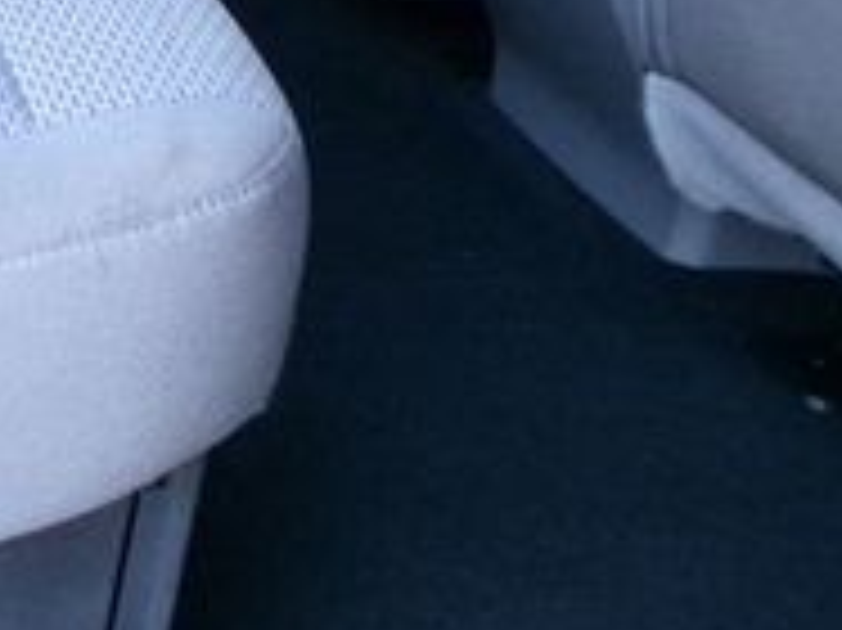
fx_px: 1993
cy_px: 36
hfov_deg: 21.3
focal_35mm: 82
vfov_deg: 17.6
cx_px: -293
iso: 664
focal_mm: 4.3
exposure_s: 1/60
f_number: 3.7
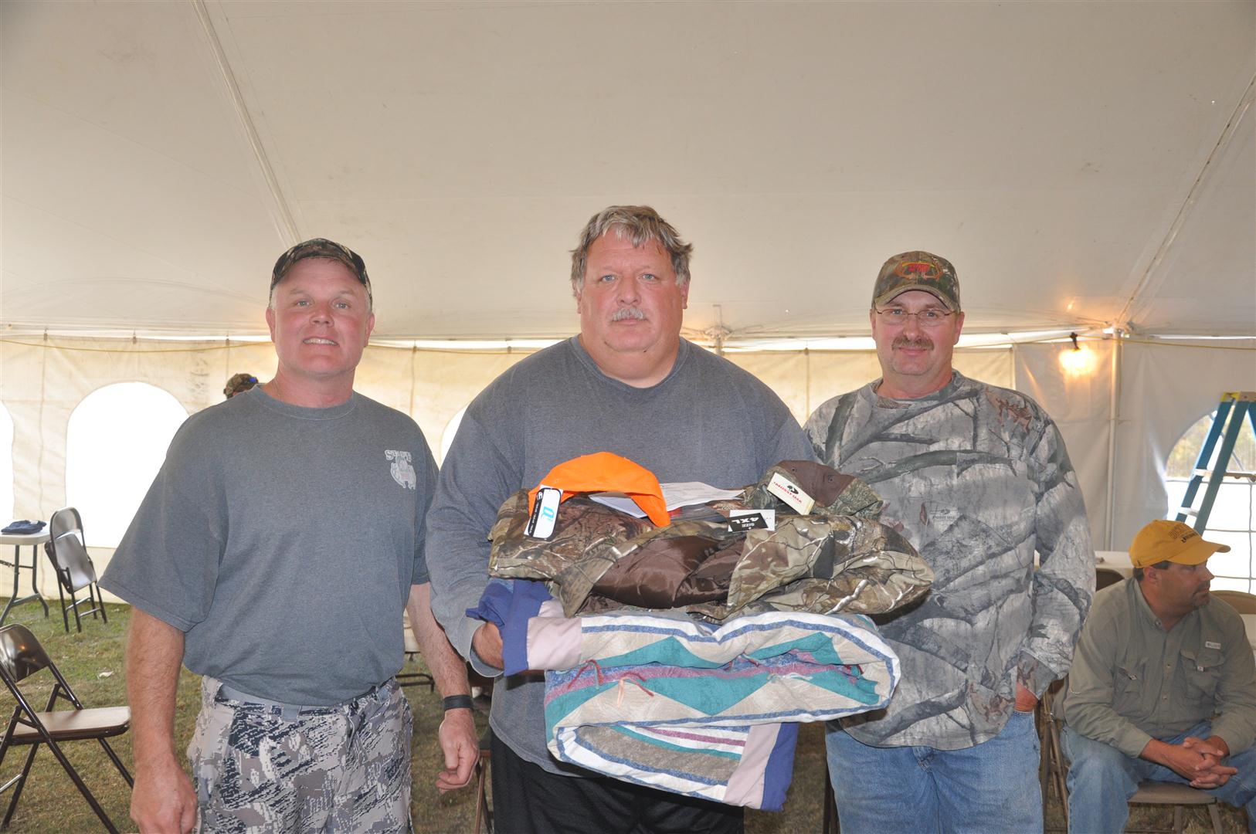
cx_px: 628
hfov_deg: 57.3
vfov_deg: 39.9
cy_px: 417
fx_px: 1150
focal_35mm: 33
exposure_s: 1/125
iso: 640
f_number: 3.8
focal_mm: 22
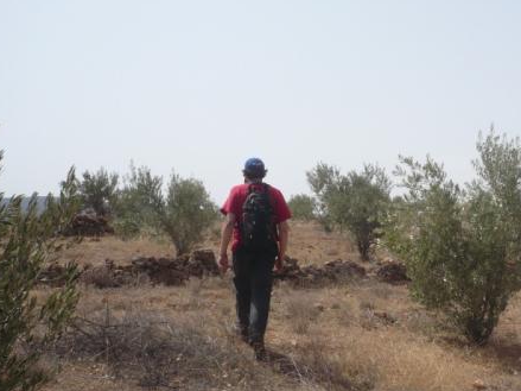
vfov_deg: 28.5
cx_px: 369
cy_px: 184
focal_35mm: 51
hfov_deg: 36.9
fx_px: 767
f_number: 8
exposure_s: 1/250
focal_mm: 5.8
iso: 100
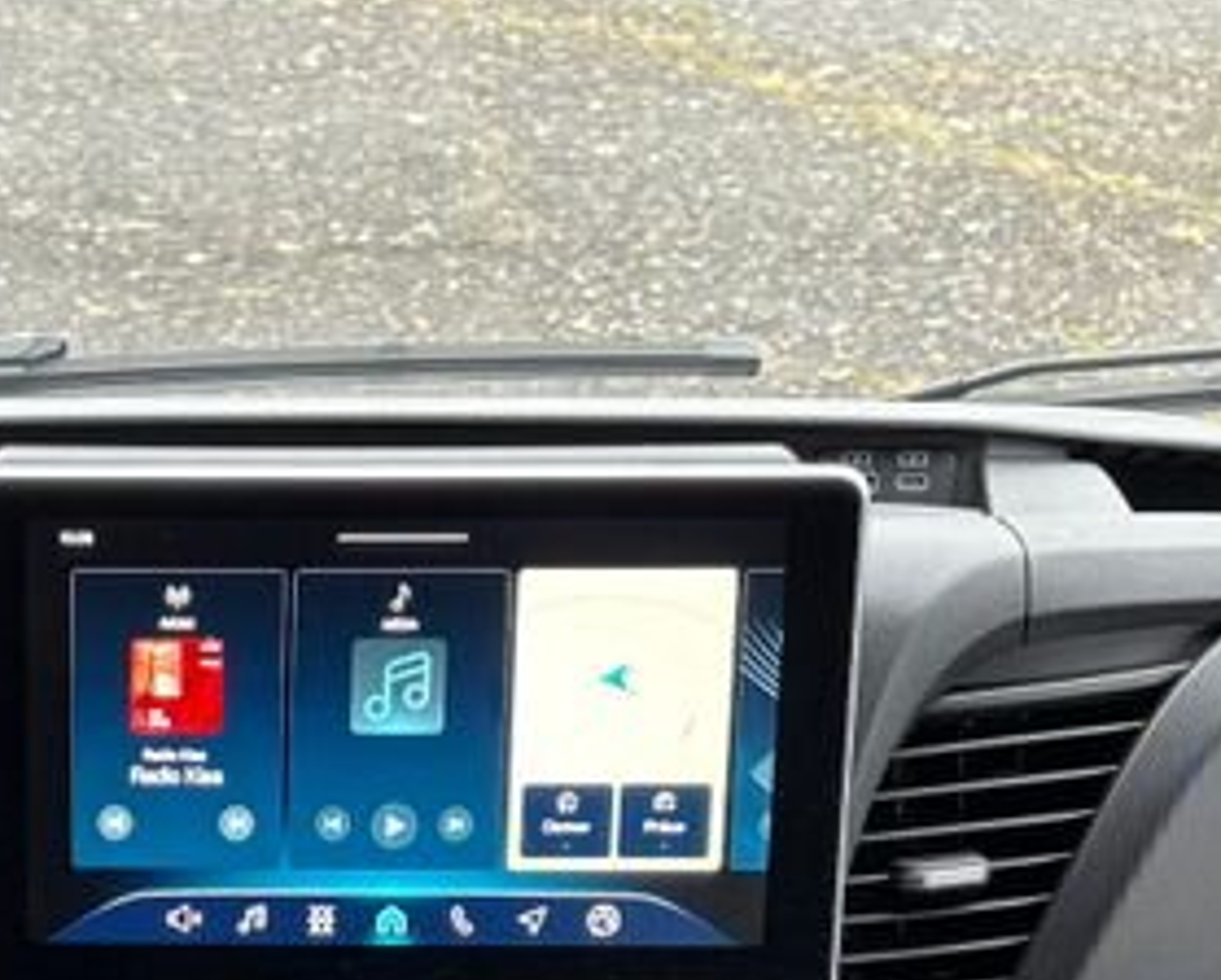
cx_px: 83
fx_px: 3365
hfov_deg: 20.1
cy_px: 1295
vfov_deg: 15.7
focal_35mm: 93
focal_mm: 5.96
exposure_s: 1/60
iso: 125
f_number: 1.6
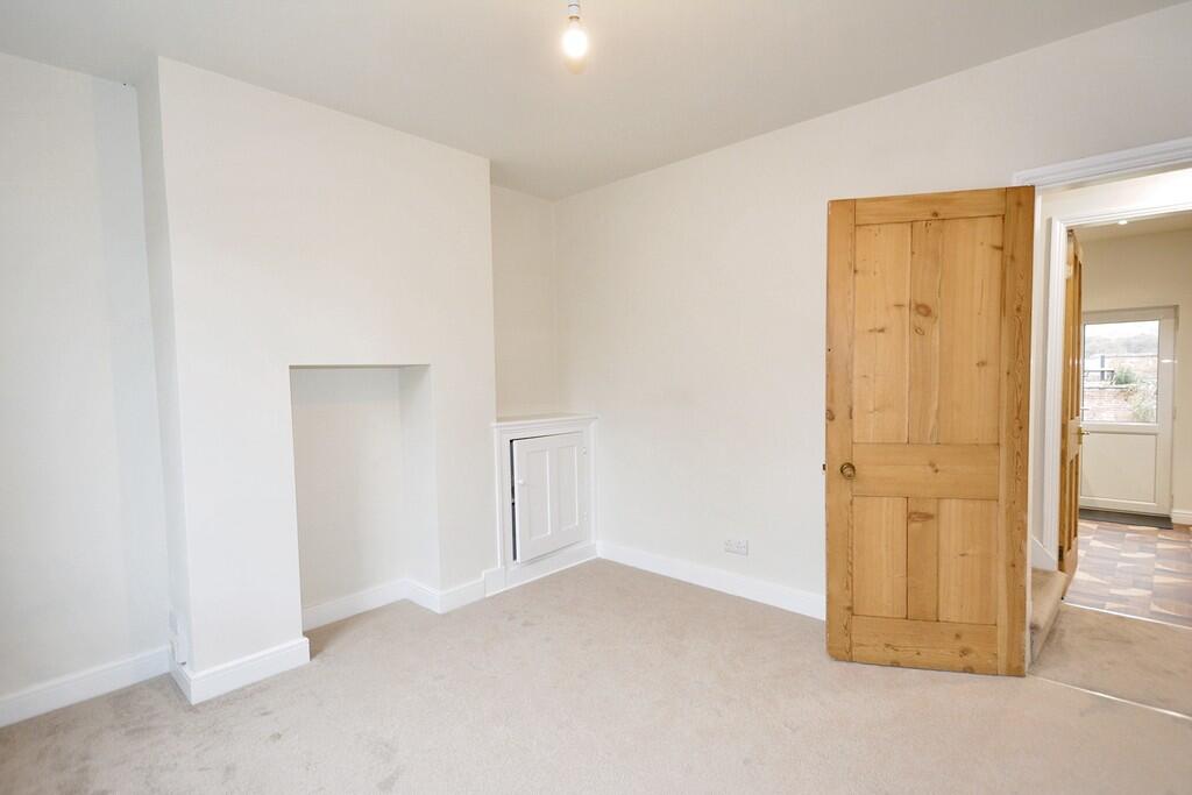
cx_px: 596
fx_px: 497
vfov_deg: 77.3
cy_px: 398
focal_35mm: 15
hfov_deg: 100.4
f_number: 4
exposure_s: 1/60
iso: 1250
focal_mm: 10
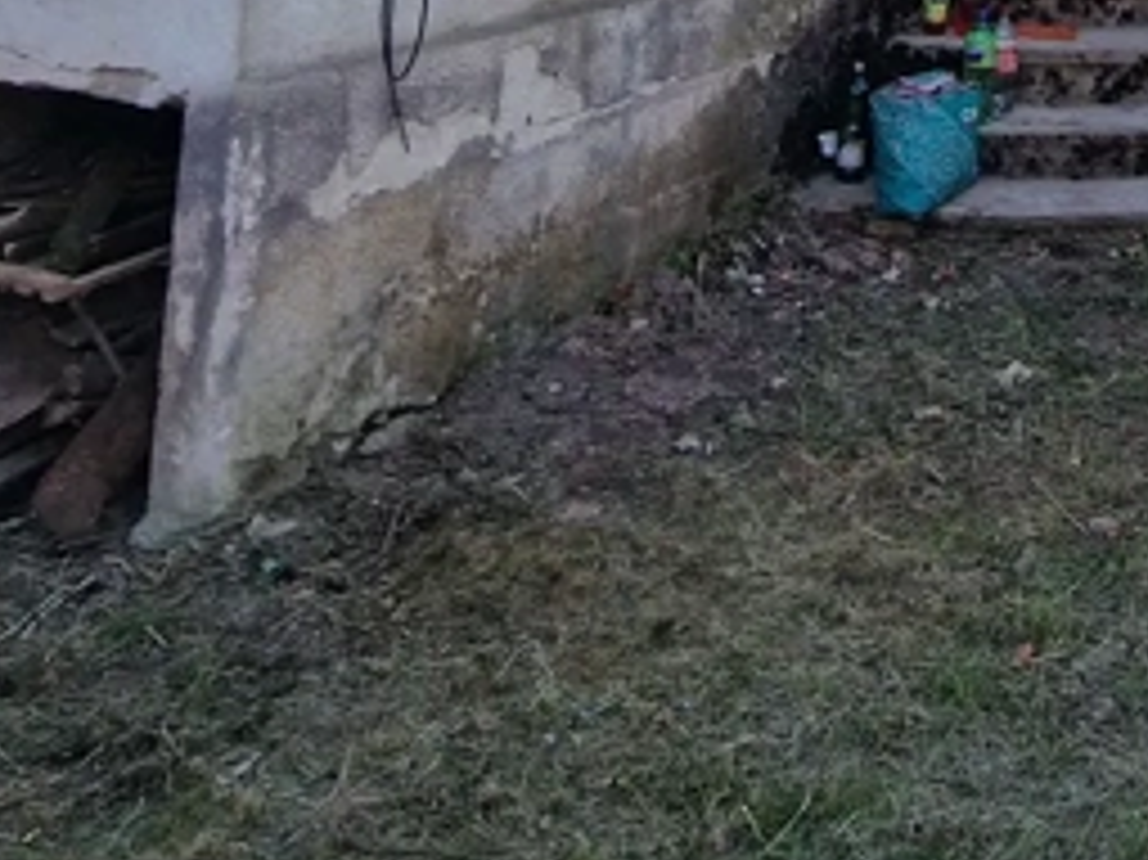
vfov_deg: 23.0
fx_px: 1691
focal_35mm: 51
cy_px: -441
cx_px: 1071
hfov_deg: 35.0
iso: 50
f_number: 2.2
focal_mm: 2.2
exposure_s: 1/1480
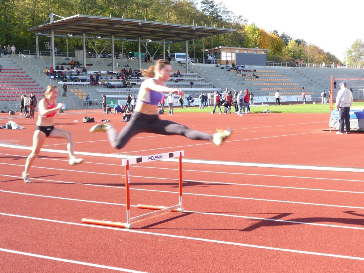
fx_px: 578
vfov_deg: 26.6
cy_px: 136
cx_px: 182
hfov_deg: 34.9
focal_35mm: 55
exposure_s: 1/125
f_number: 4.3
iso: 100
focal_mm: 9.1
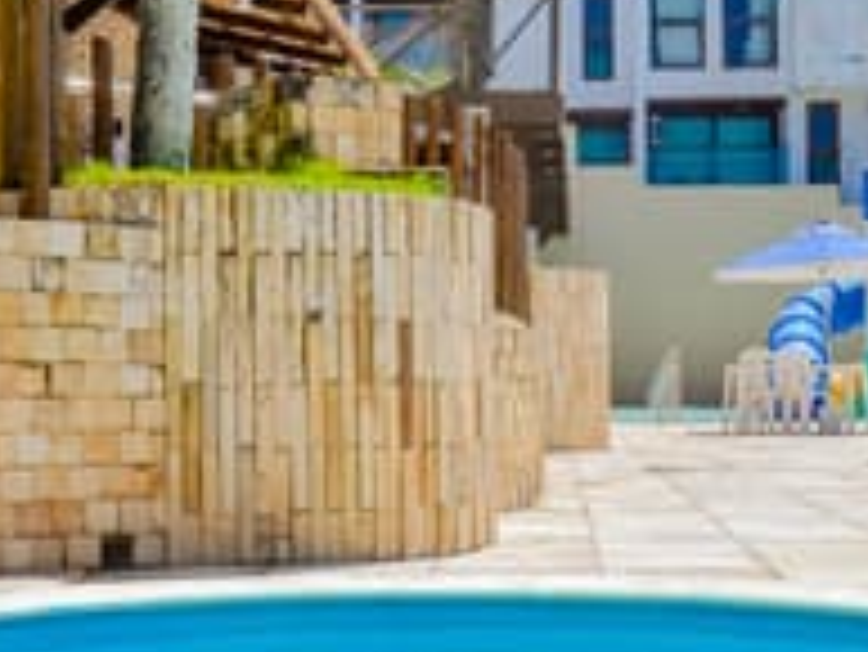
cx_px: 454
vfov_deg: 18.8
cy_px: 393
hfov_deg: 24.9
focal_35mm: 78
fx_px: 1963
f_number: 11
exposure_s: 1/250
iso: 200
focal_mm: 21
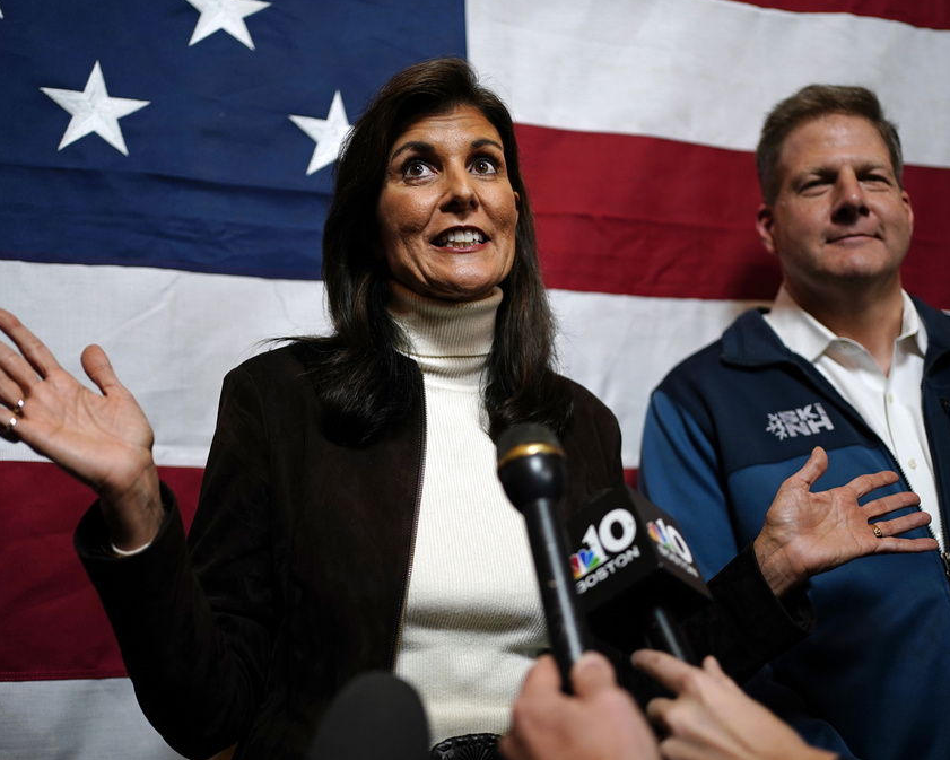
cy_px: 380
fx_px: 1125
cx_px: 465
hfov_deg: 45.8
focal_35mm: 40
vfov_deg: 37.3
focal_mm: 35
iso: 1000
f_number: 2
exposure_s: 1/500
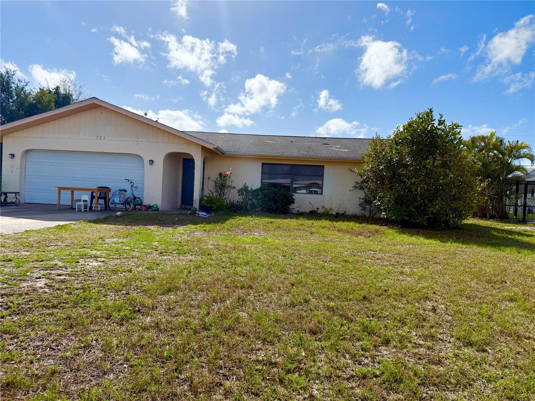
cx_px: 268
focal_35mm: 24
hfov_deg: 71.6
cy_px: 200
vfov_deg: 56.8
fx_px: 371
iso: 80
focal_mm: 6.76
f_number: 1.78
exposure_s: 1/10309
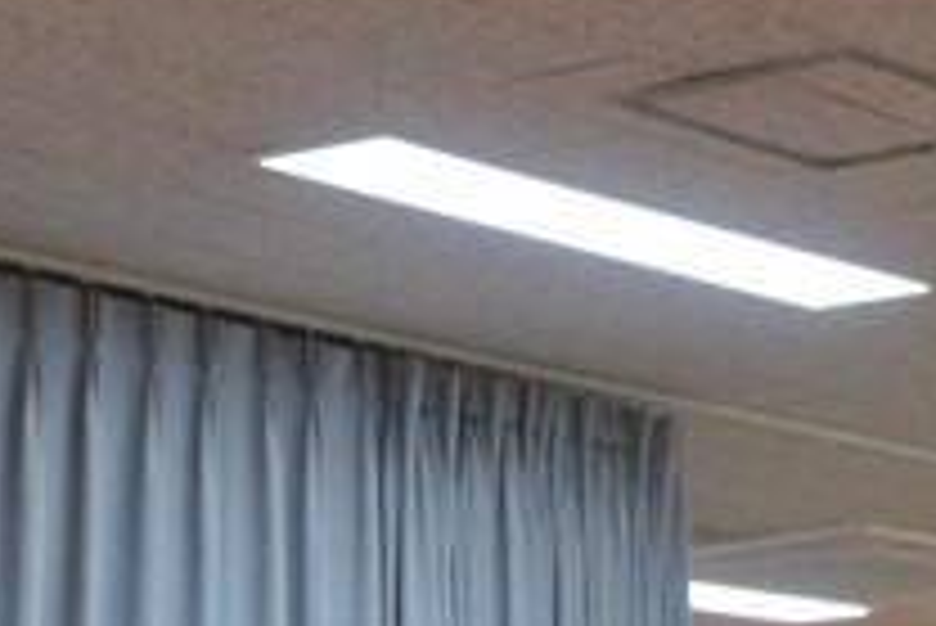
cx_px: 1710
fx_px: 3825
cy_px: 995
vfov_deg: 9.1
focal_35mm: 147
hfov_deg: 12.6
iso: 1600
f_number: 4
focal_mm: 34
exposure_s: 1/160
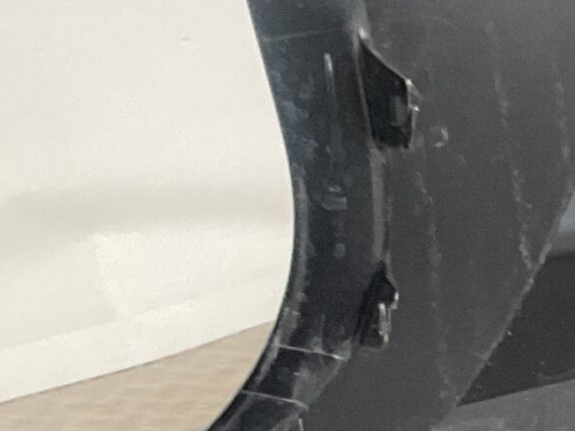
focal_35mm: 128
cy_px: 525
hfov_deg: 13.4
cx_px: 1113
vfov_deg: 11.3
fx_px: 2126
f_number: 1.8
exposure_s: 1/50
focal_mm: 3
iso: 50
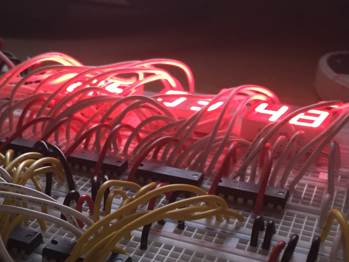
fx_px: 524
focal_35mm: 52
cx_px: 89
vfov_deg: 27.6
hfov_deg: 36.0
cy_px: 203
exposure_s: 1/4
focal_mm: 4.15
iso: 125
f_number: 2.2
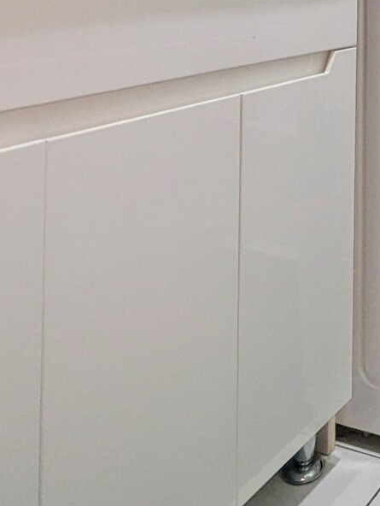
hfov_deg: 27.1
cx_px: 494
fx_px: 658
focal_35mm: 45
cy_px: -61
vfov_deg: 35.5
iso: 218
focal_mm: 1.95
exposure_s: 1/103
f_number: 2.2
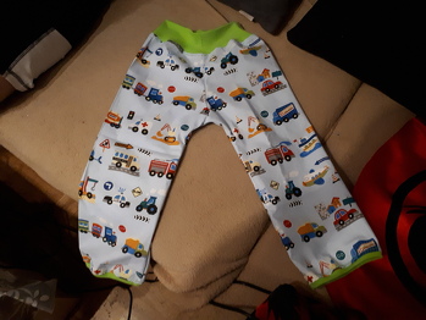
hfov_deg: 65.3
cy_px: 160
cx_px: 213
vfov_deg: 51.4
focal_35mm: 27
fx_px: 332
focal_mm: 3.6
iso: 640
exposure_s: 1/17
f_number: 1.9
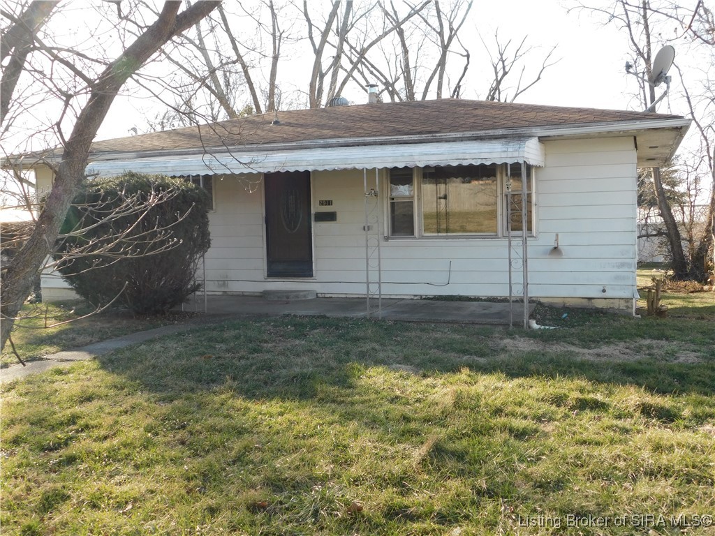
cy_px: 268
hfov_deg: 51.4
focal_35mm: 36
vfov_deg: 39.7
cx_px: 358
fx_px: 744
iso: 125
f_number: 3.5
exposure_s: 1/250
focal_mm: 6.3
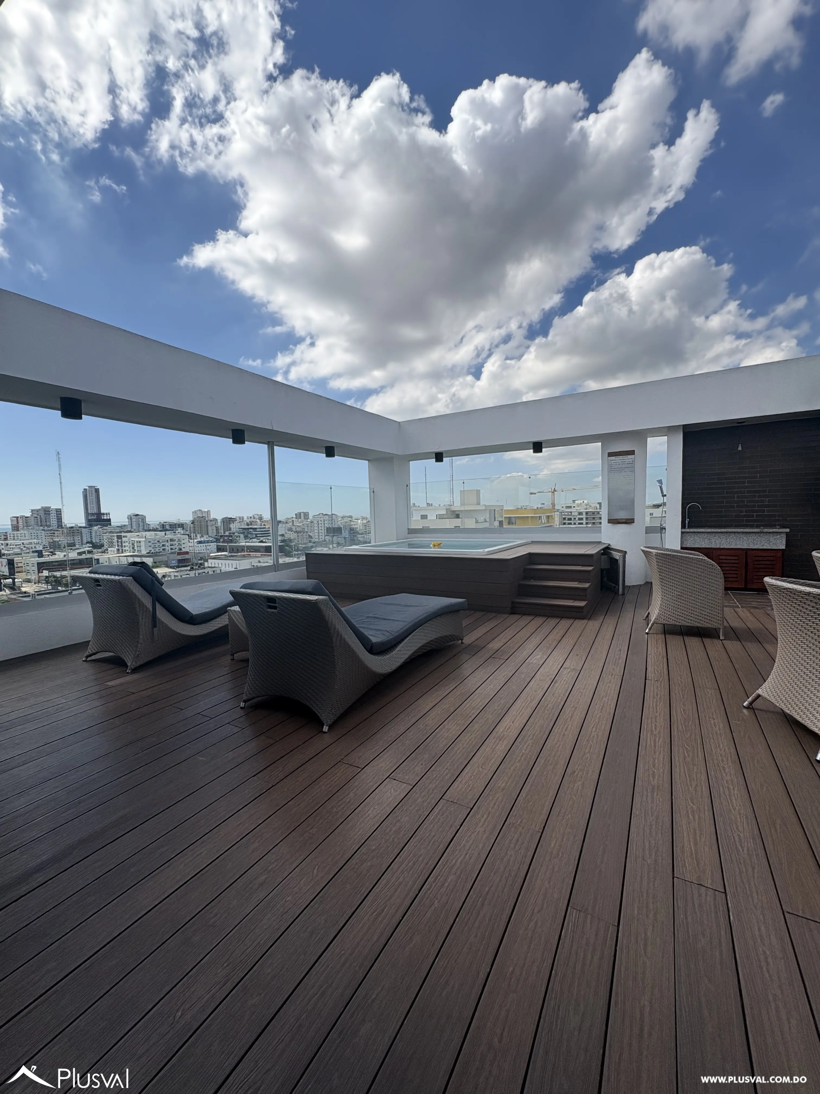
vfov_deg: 102.1
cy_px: 547
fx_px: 442
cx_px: 410
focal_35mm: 14
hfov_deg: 85.7
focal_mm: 2.22
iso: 50
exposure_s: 1/2674
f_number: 2.2
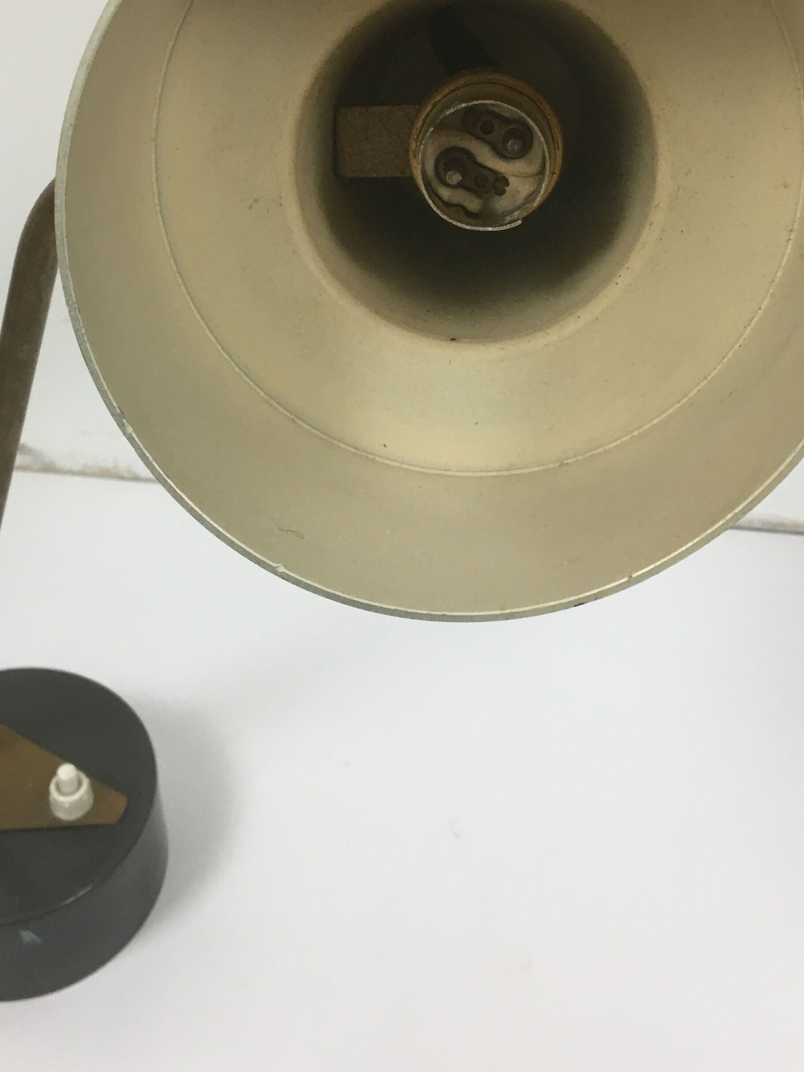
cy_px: 382
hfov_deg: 30.3
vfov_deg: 39.3
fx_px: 1486
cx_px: 385
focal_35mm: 48
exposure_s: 1/33
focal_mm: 4.15
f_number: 2.2
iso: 50
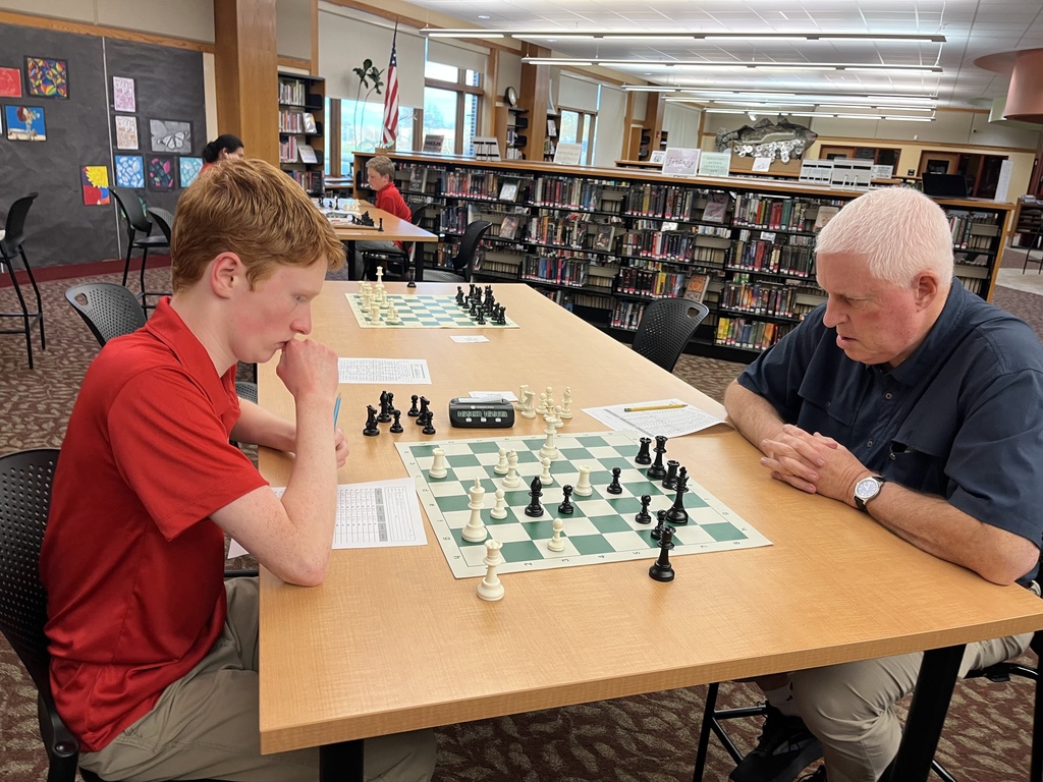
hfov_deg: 67.3
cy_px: 391
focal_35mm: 26
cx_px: 522
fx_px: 783
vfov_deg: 53.1
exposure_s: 1/60
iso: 100
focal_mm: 5.1
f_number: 1.6
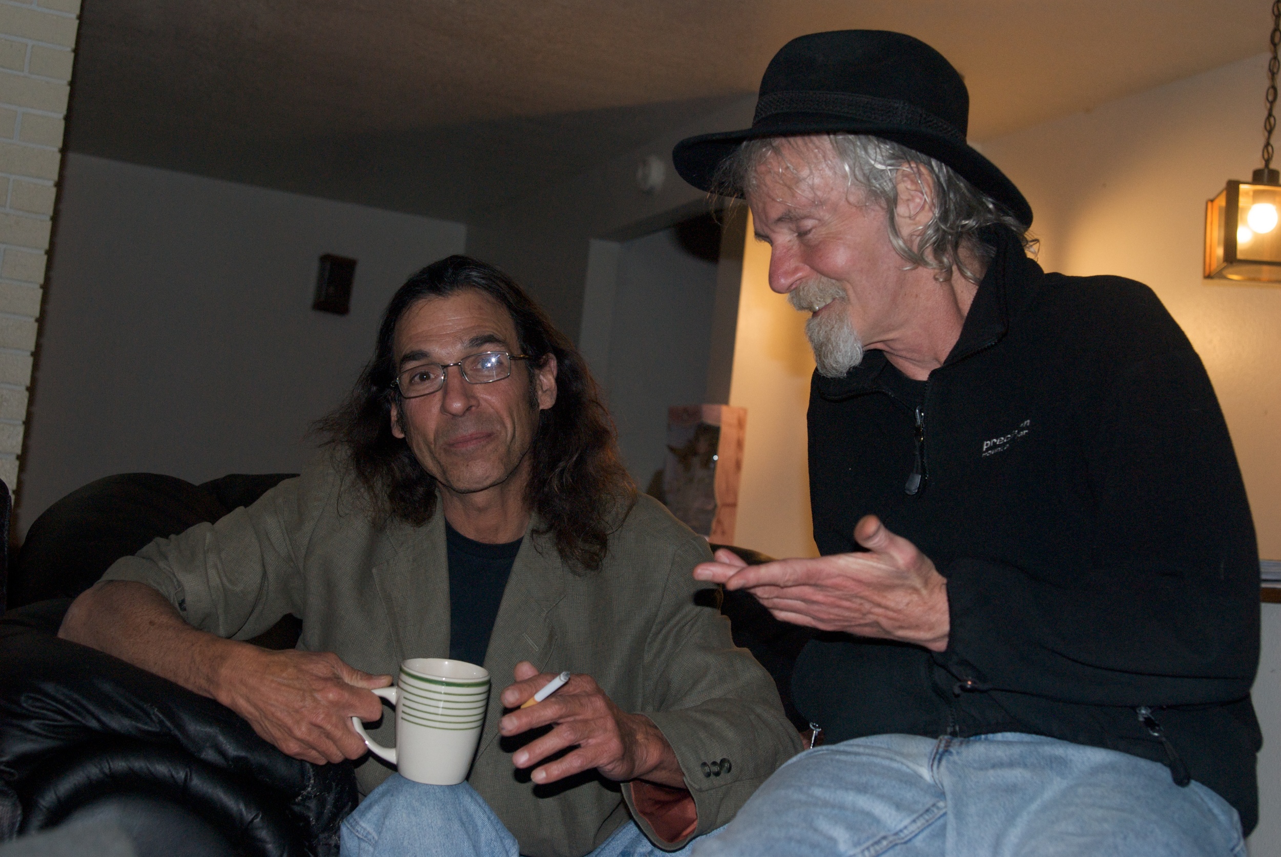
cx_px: 640
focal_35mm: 48
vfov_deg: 28.2
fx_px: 1710
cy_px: 428
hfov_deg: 41.1
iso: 400
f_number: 4
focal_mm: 32
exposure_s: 1/60
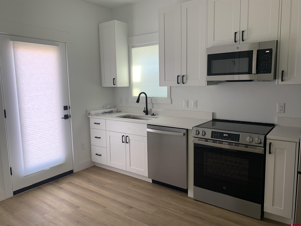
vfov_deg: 53.1
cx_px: 150
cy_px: 113
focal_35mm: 26
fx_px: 226
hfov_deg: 67.3
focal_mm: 4.25
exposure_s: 1/121
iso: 64
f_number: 1.8
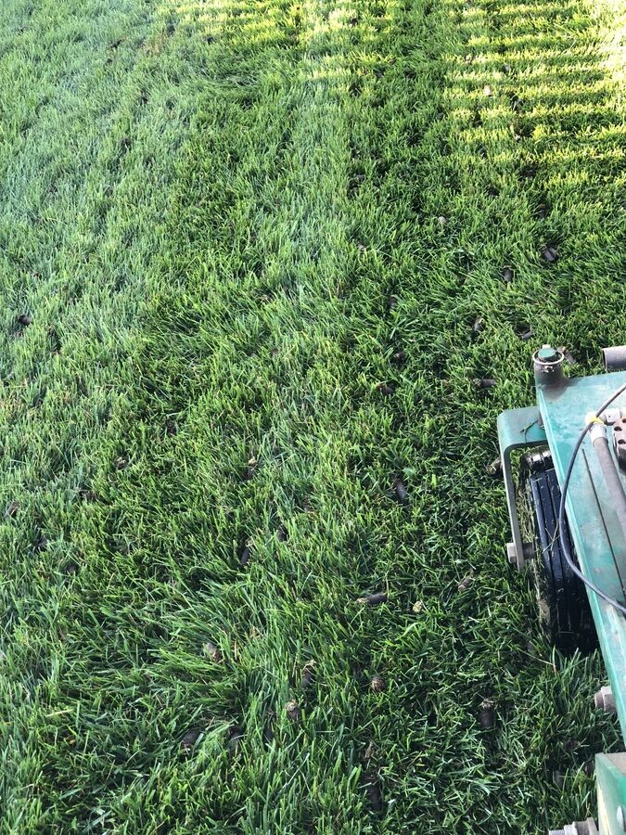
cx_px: 313
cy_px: 418
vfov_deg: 36.8
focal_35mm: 52
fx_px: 1254
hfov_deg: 28.0
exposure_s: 1/60
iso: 25
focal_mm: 6
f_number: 2.4
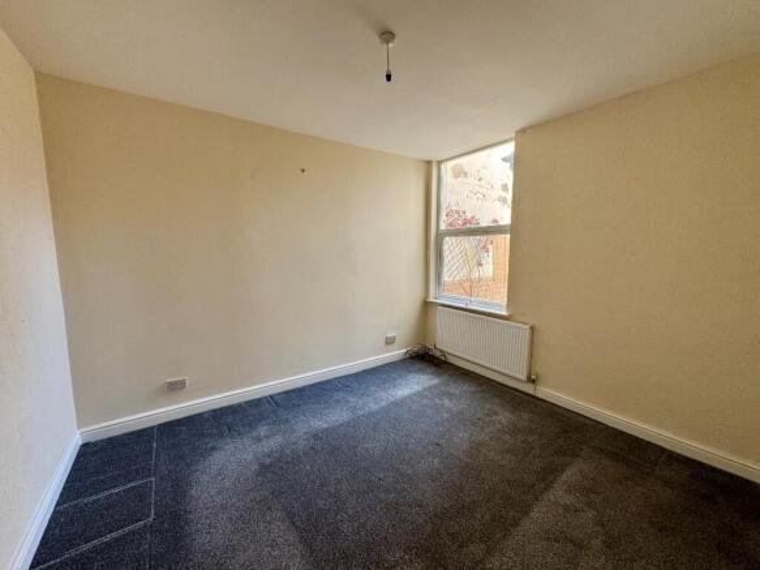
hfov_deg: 102.1
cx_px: 380
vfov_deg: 85.7
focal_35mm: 14
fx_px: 307
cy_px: 285
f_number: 2.2
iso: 125
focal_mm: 2.22
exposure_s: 1/99
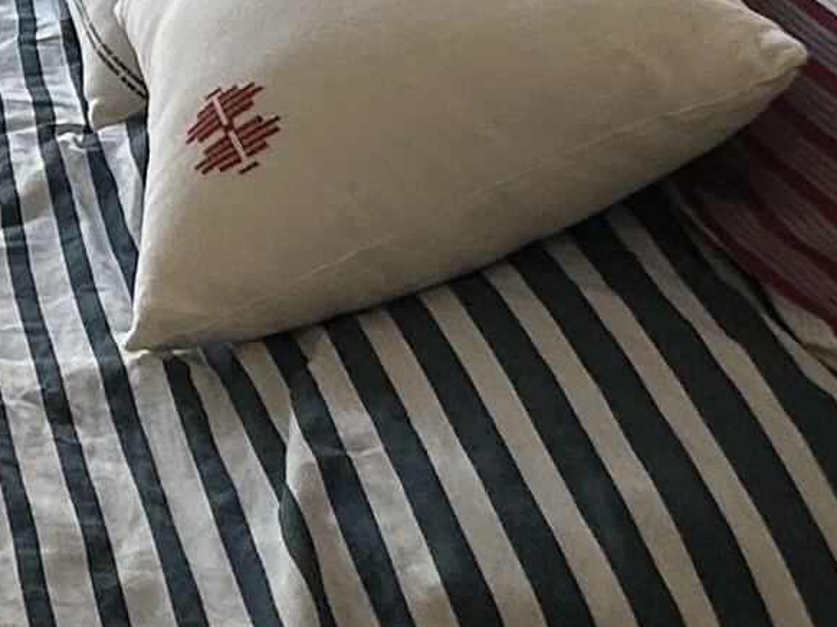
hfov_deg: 15.5
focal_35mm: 97
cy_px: -383
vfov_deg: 14.0
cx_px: -907
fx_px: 2344
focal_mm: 2.22
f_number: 2.2
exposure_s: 1/116
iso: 40
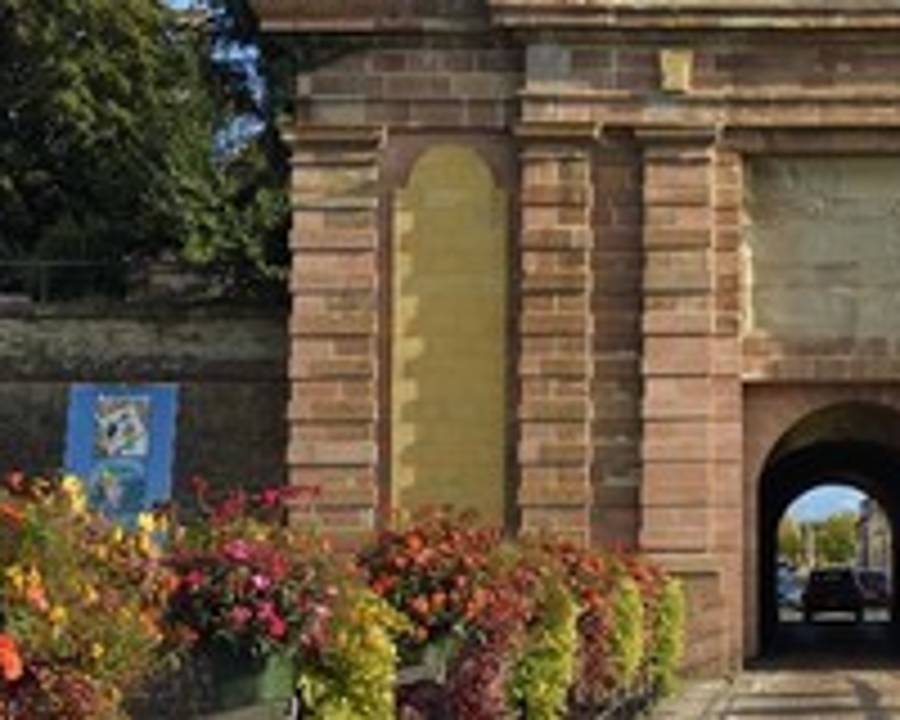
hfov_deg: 21.3
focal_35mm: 87
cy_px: 351
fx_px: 2317
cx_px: 862
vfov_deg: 17.7
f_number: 8
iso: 200
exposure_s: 1/400
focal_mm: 44
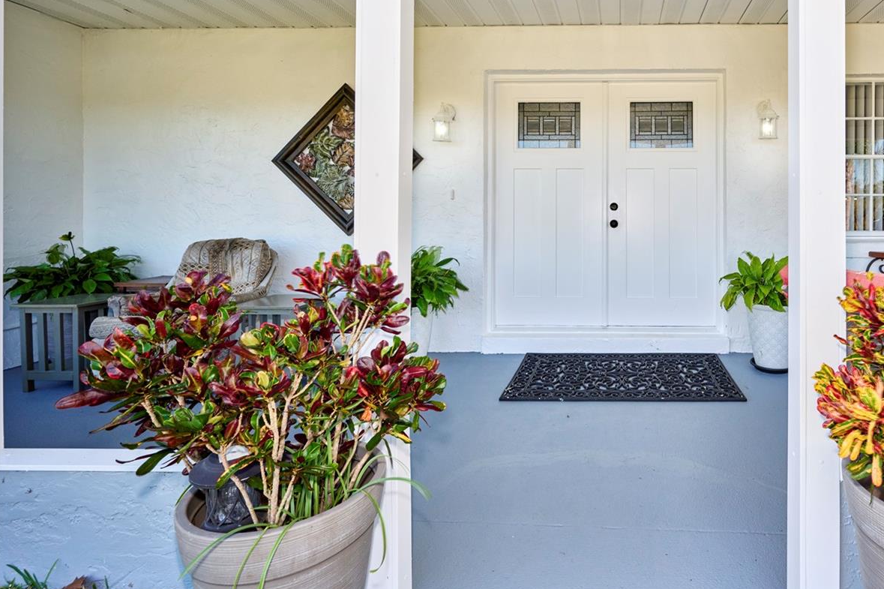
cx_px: 596
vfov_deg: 63.5
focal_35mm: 19
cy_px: 218
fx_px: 466
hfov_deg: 83.7
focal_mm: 14
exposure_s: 1/320
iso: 800
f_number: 8
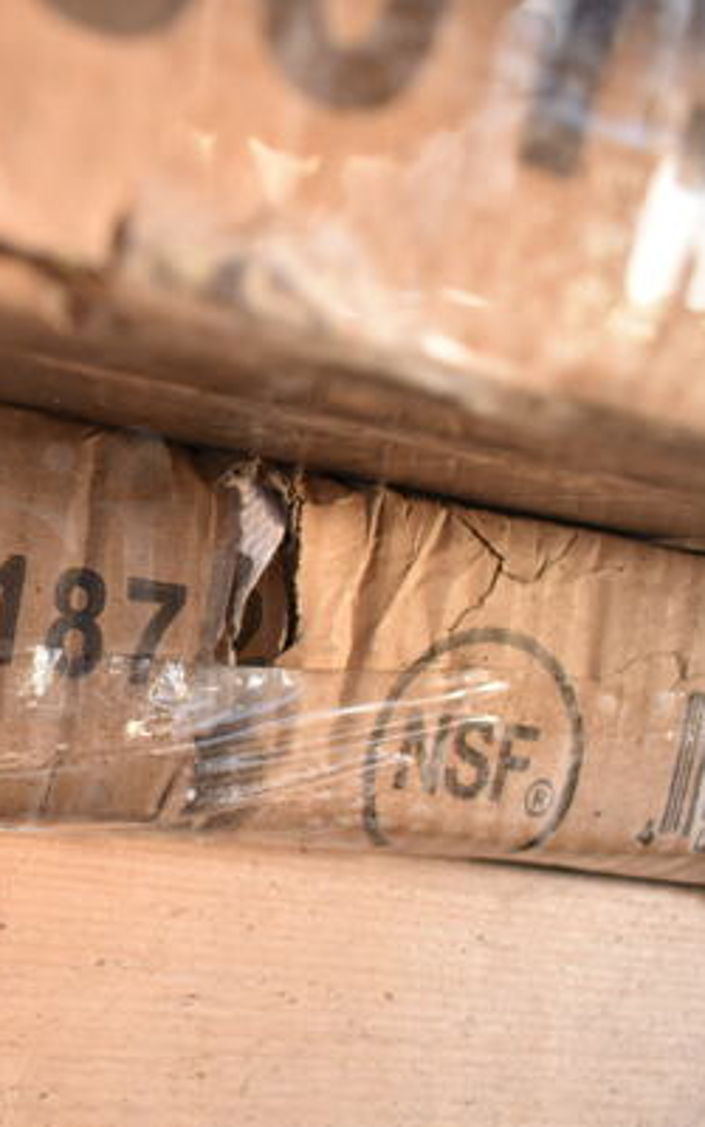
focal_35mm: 42
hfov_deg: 28.3
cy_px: 572
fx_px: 1291
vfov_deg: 47.2
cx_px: -28
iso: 1000
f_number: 3.5
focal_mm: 18
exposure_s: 1/125
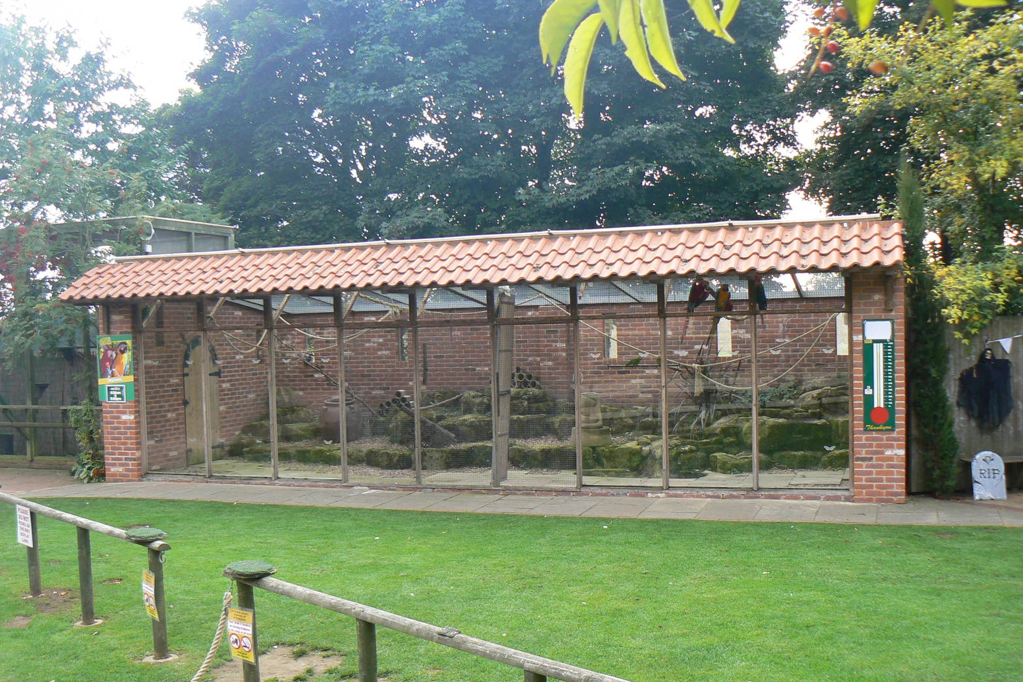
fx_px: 1080
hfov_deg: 50.7
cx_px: 510
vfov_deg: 35.0
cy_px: 382
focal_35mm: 38
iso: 80
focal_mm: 6
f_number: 4
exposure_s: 1/100
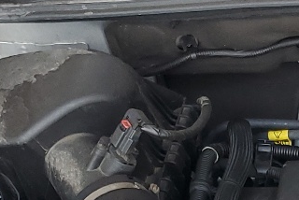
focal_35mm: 135
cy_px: 279
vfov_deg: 9.9
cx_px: 515
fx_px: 1122
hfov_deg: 13.8
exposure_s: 1/120
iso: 57
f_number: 1.5
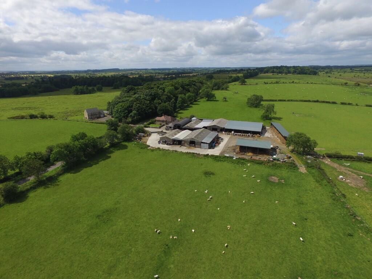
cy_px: 140
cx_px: 186
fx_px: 215
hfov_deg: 81.7
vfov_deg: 66.0
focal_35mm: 20
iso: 100
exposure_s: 1/1245
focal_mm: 3.61
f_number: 2.8
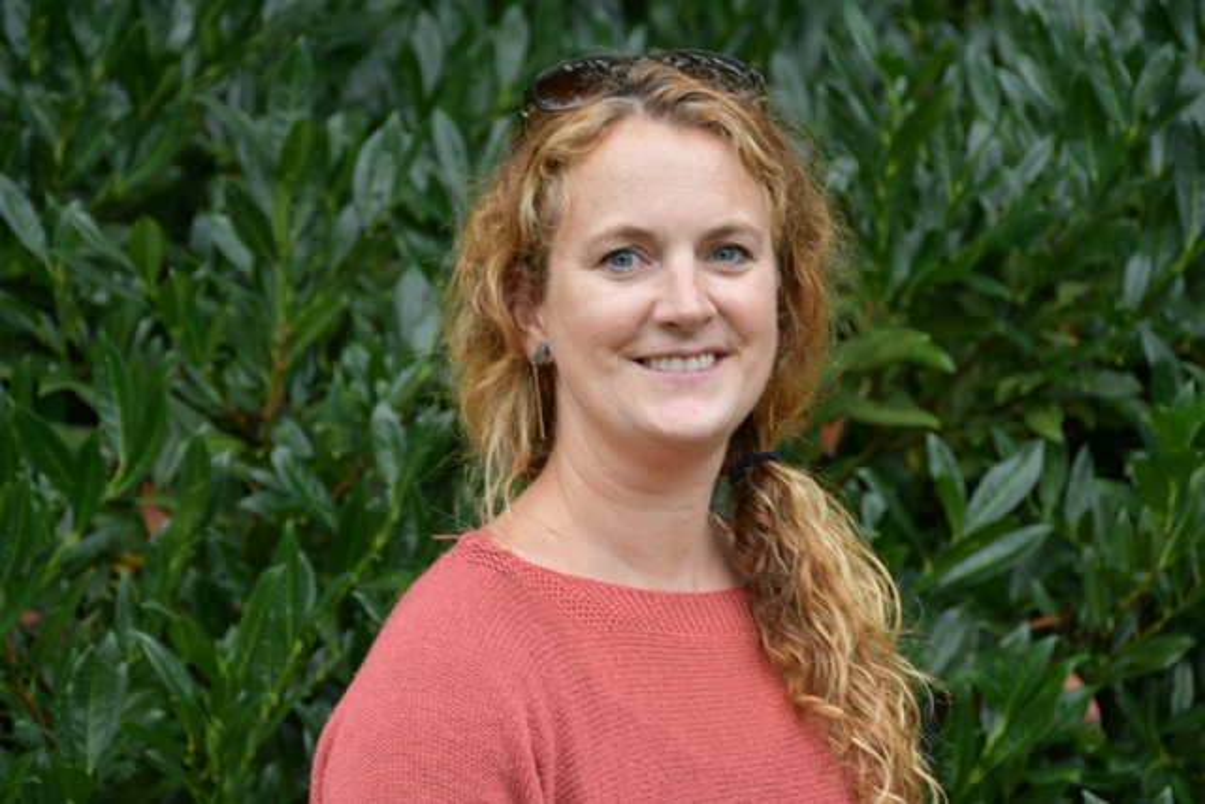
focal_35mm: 142
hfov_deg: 14.4
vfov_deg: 9.7
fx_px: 4754
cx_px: 602
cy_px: 402
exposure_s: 1/125
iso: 900
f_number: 5.3
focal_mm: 95
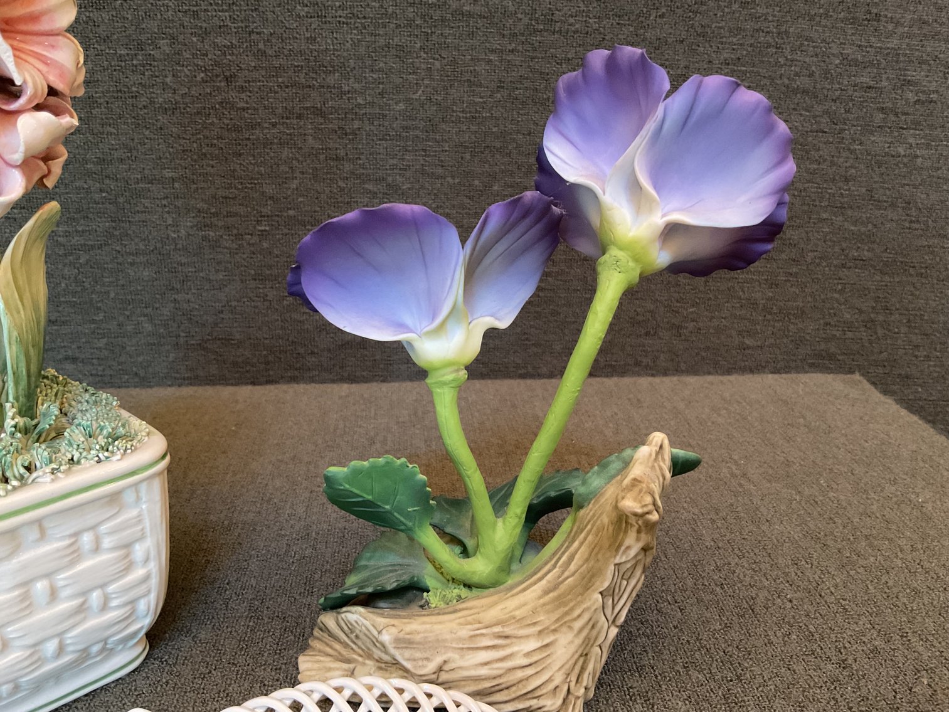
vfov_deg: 48.2
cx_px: 474
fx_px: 795
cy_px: 356
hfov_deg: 61.7
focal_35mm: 29
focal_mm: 3
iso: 320
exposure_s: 1/30
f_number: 1.8
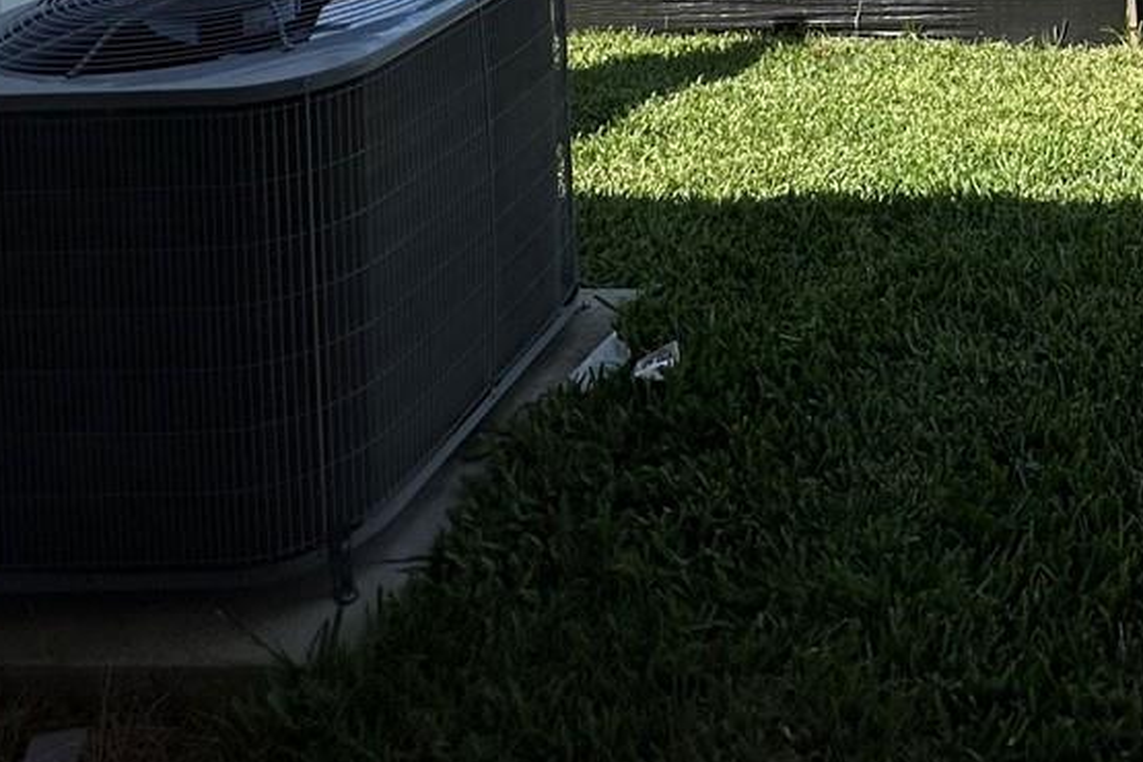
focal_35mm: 42
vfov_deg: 23.8
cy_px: -441
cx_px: 1223
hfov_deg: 39.1
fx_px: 1333
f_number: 2.2
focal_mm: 2.22
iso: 50
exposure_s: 1/2506
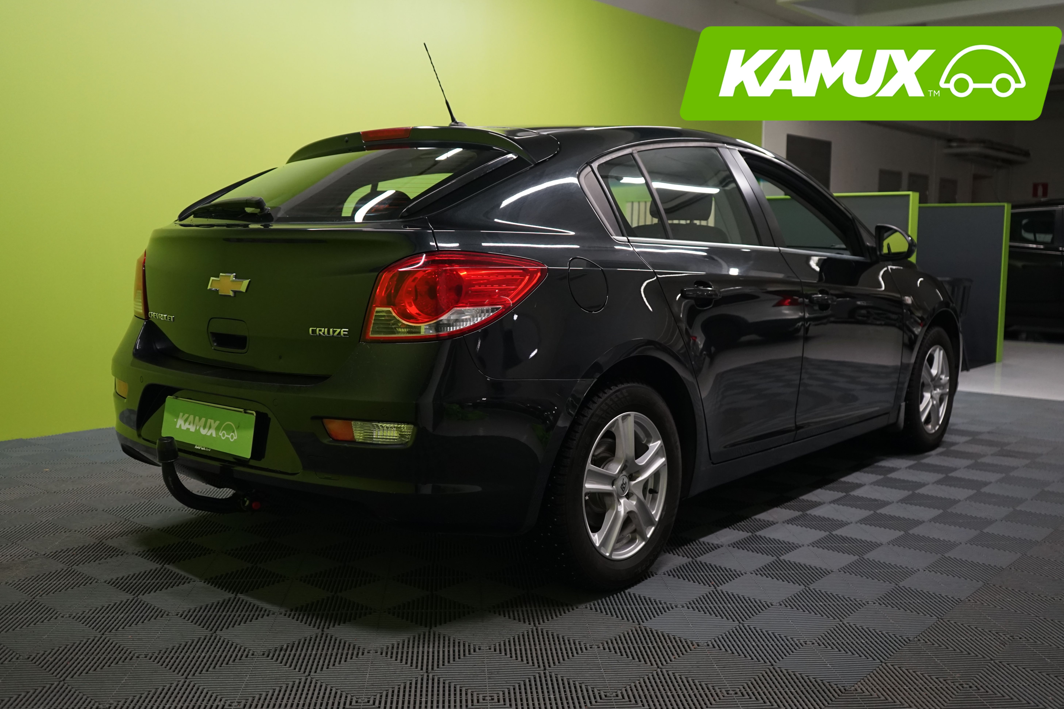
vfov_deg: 38.9
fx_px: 1005
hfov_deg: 55.8
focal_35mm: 34
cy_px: 357
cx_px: 542
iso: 1250
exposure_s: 1/50
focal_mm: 33
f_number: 4
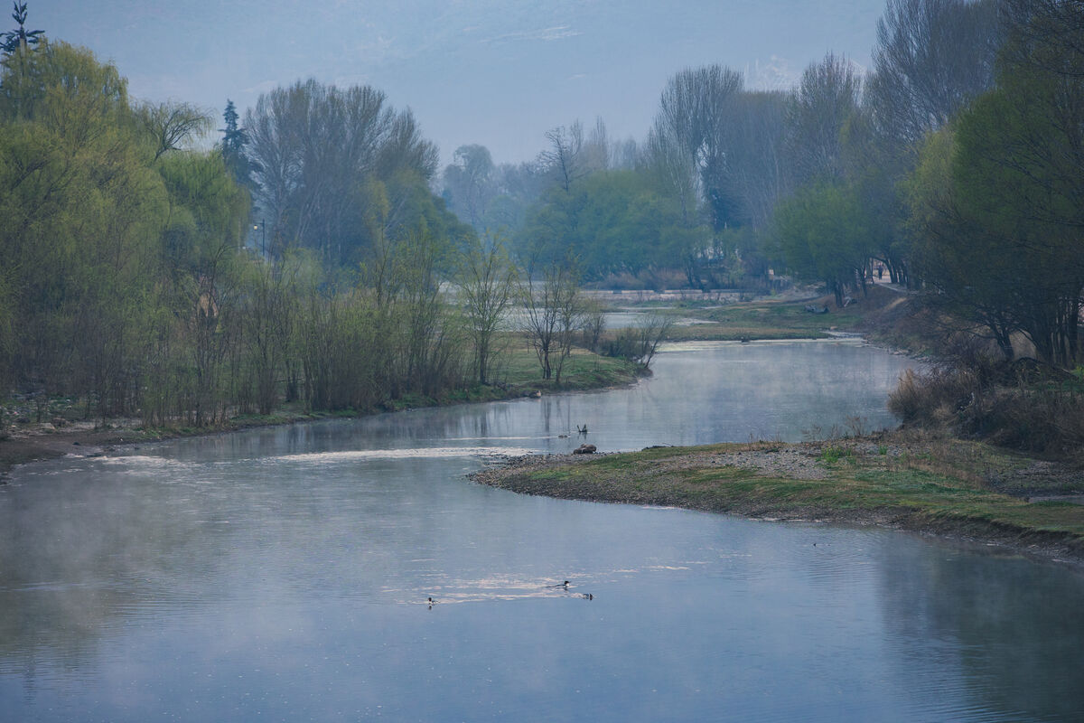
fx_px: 5420
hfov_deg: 11.4
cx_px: 542
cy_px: 362
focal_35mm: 180
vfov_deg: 7.6
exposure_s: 1/200
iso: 500
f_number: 5
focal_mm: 180
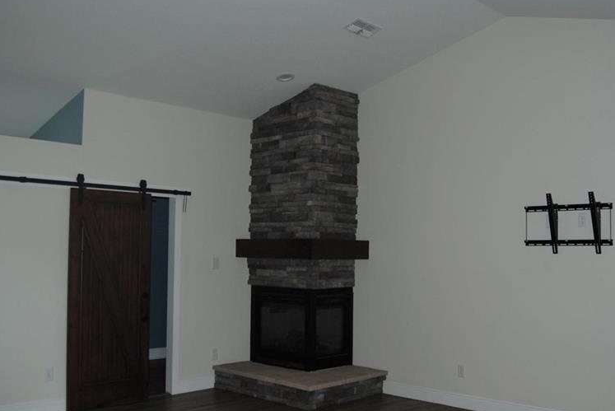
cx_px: 367
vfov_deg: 36.0
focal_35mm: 37
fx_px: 632
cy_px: 220
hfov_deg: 51.5
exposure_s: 1/60
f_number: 3.5
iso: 200
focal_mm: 18
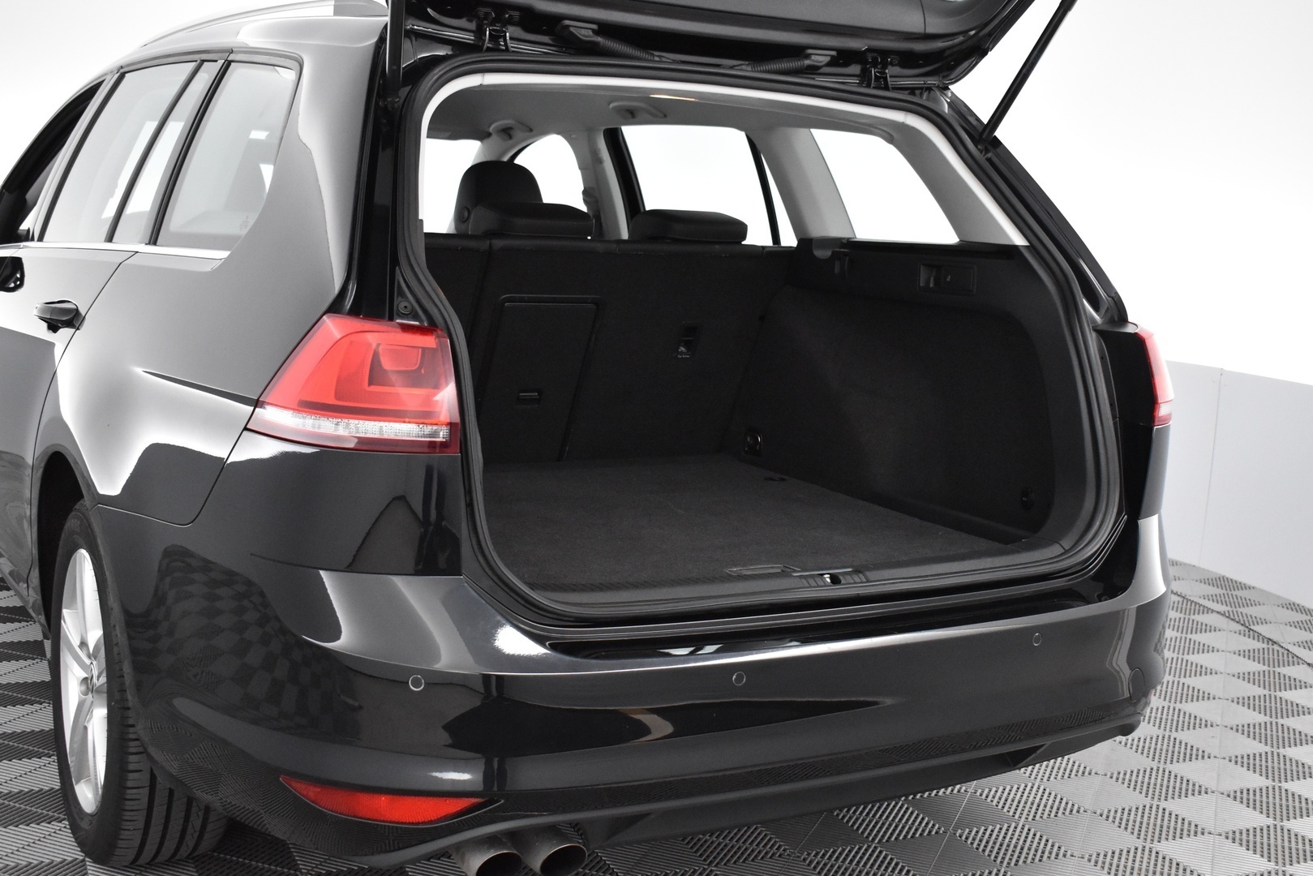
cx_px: 656
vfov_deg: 31.9
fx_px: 1532
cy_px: 438
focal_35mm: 42
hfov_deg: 46.4
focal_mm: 28
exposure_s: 1/100
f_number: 5
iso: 3200
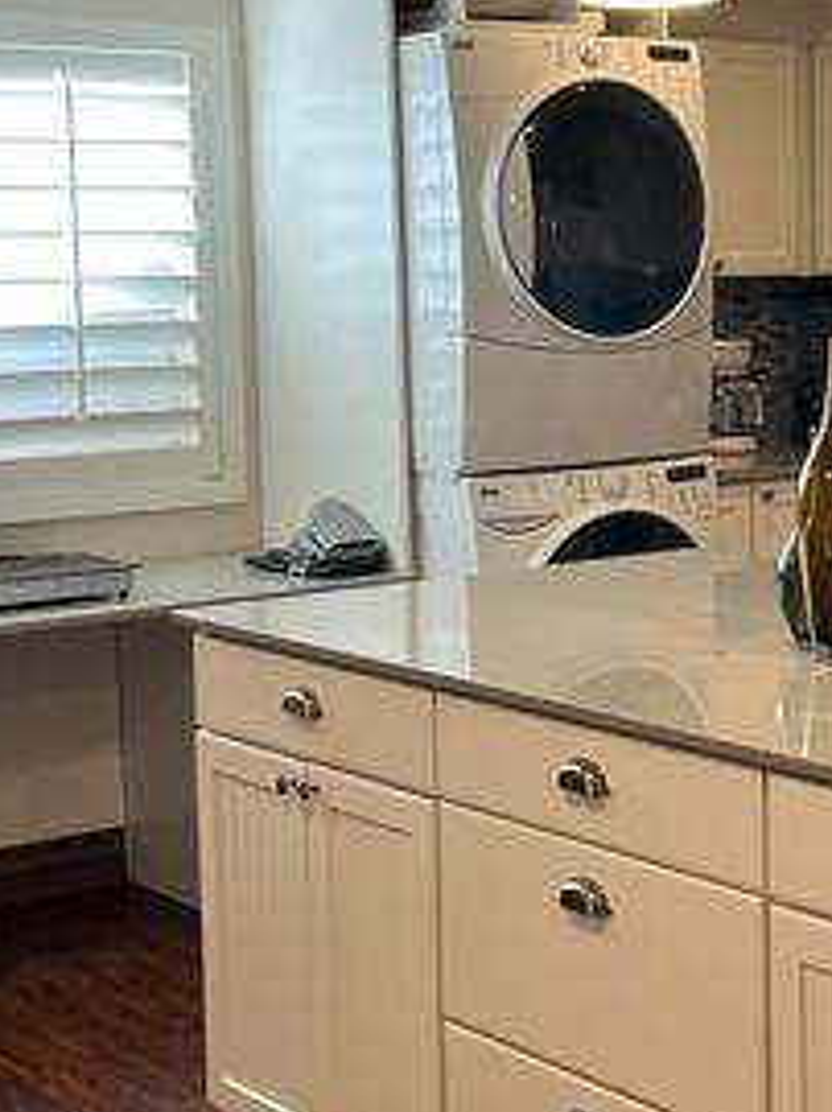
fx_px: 2375
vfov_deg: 26.3
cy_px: 486
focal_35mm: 74
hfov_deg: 19.5
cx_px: 741
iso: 100
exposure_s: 1/120
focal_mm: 5.7
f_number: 1.5
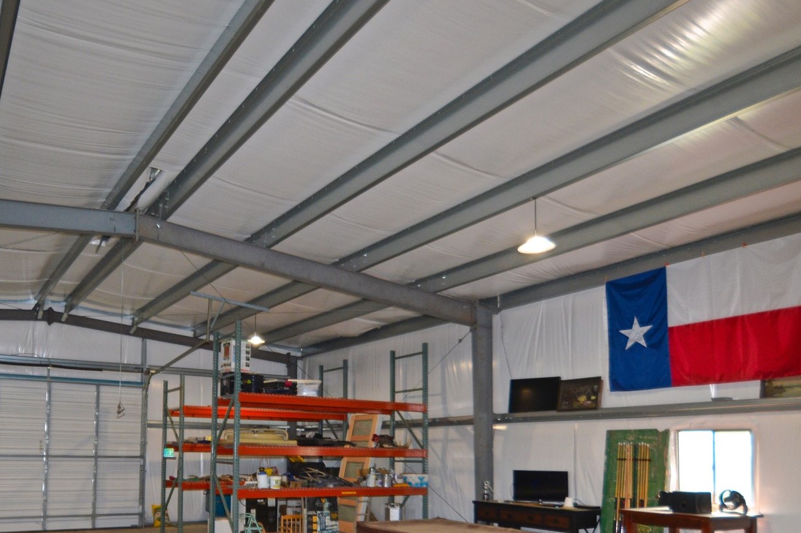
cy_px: 411
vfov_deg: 45.9
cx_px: 262
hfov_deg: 65.5
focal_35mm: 27
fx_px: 600
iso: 200
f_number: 3.5
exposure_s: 1/25
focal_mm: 10
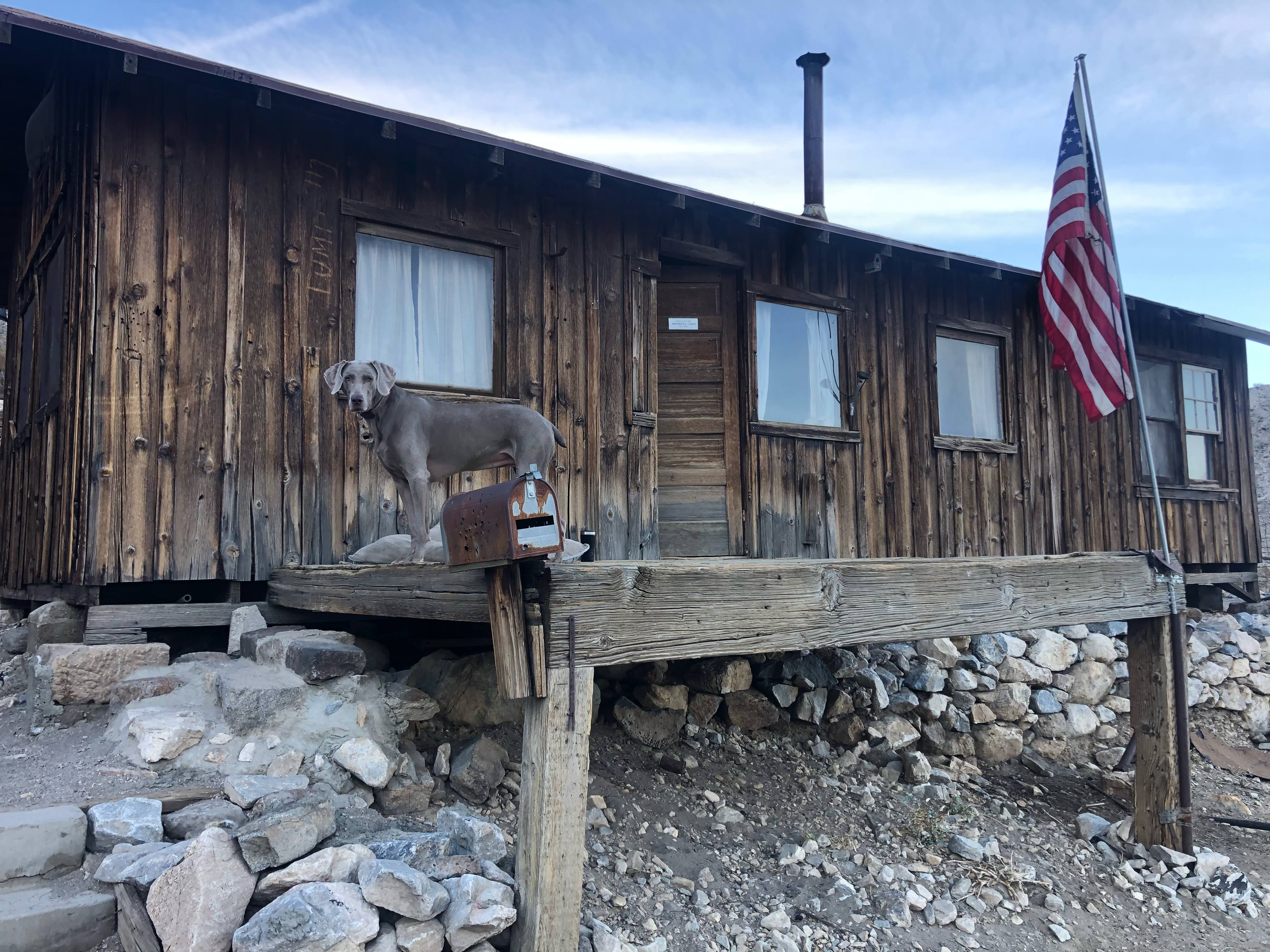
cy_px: 476
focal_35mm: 28
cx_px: 635
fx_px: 1027
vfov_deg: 49.7
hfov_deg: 63.4
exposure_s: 1/120
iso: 20
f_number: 1.8
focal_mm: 3.99
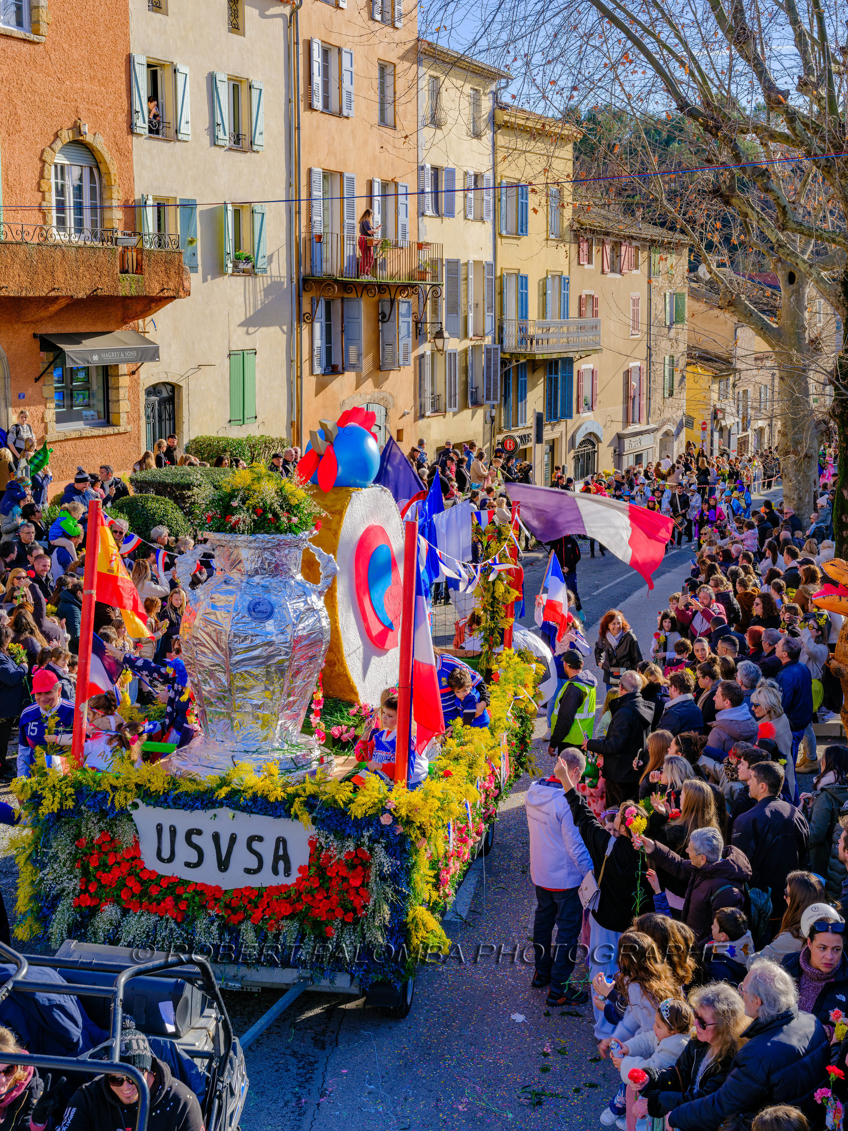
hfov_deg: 32.9
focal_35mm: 44
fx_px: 1437
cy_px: 566
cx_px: 424
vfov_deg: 42.9
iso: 320
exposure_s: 1/100
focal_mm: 55
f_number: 11
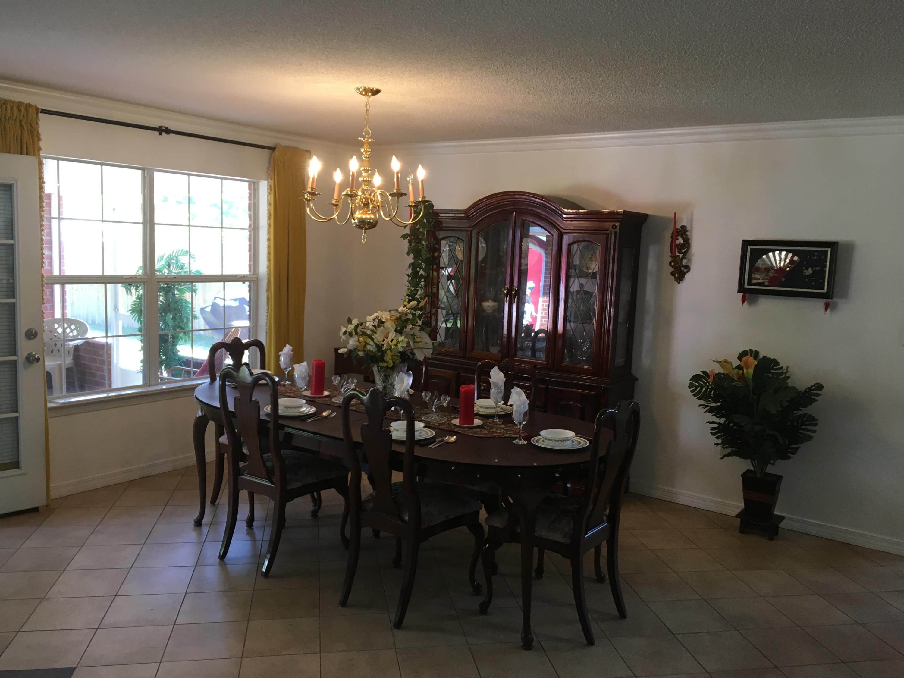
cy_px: 339
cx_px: 452
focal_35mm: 29
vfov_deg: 48.2
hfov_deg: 61.7
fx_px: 757
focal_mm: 4.15
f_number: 2.2
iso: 80
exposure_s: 1/30
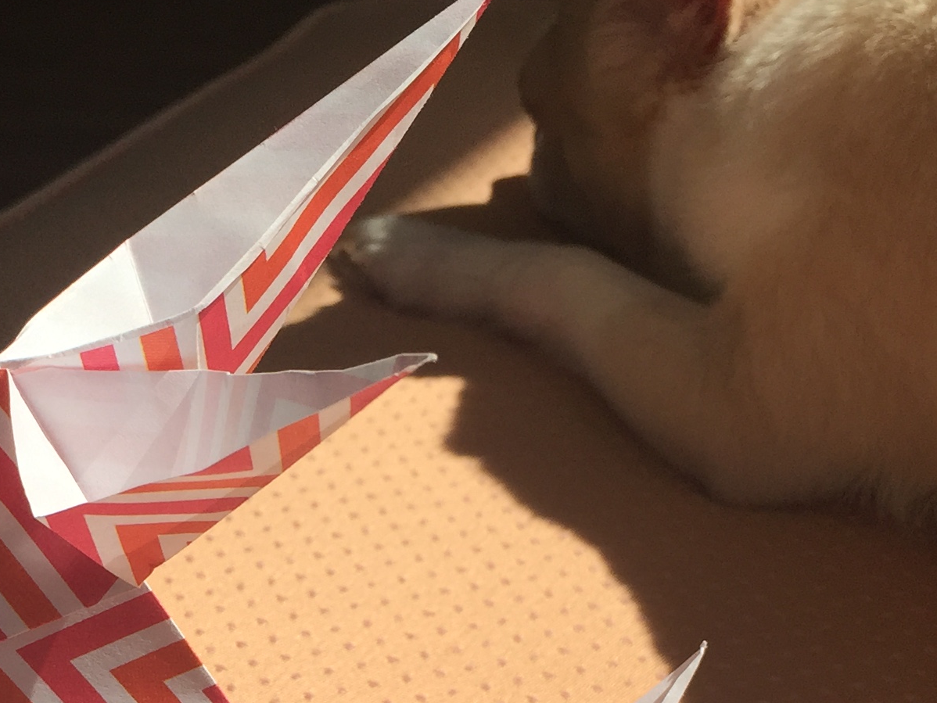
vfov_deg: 18.0
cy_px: 784
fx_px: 2139
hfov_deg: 24.1
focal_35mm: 79
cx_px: 102
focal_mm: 4.15
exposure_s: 1/1883
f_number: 2.2
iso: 32
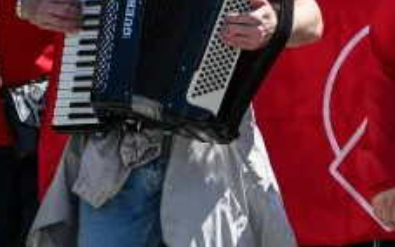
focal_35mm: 409
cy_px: 131
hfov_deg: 5.1
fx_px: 4404
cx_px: 501
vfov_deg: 3.2
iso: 250
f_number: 4
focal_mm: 120
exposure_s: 1/1600
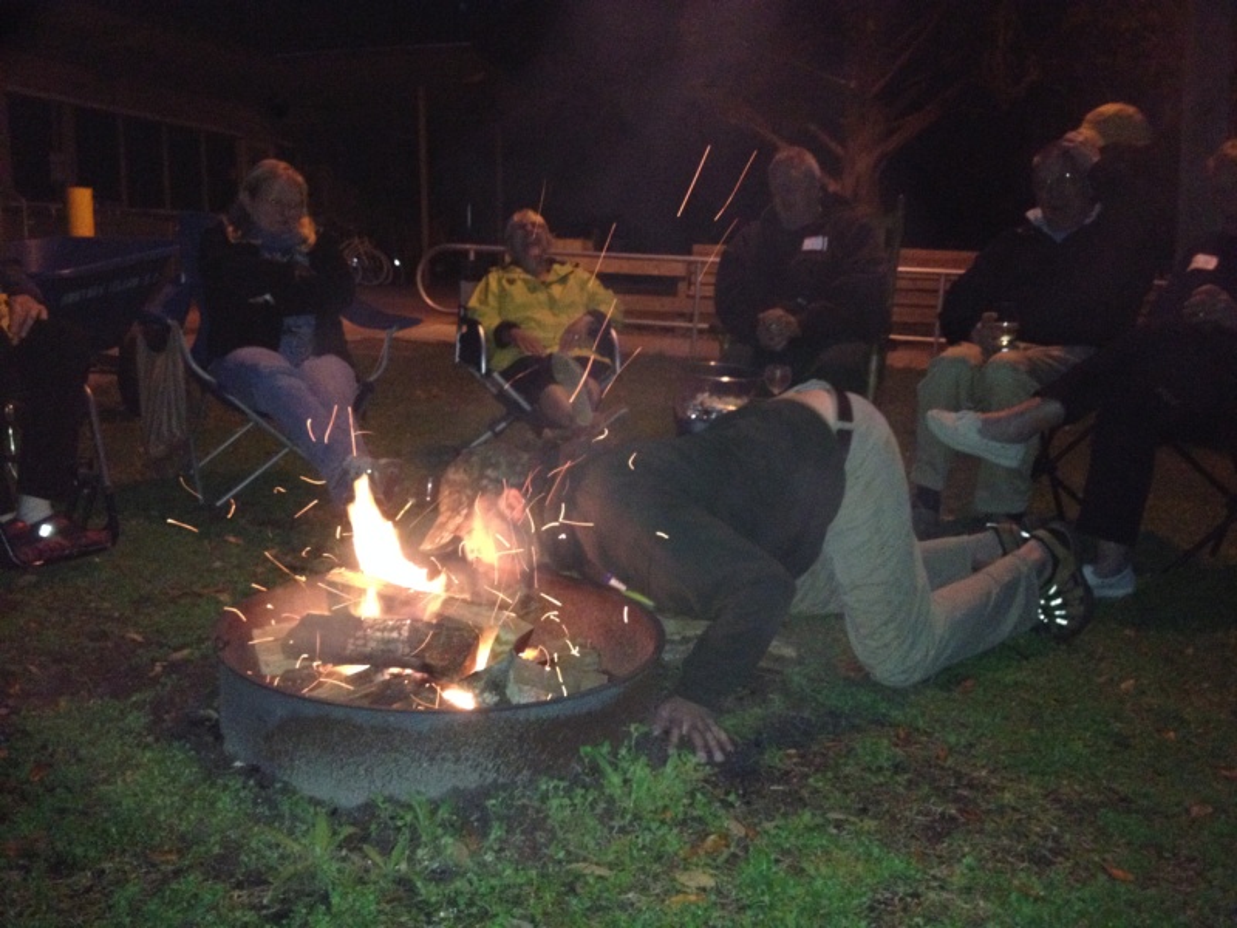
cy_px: 464
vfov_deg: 40.7
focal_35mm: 35
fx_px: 1251
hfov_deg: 52.6
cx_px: 618
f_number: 2.4
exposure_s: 1/16
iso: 500
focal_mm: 4.28
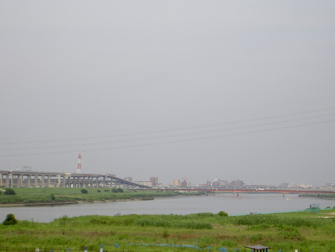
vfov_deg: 14.5
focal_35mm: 102
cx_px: 168
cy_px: 126
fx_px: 988
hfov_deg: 19.3
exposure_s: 1/320
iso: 50
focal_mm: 16.8
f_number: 4.9
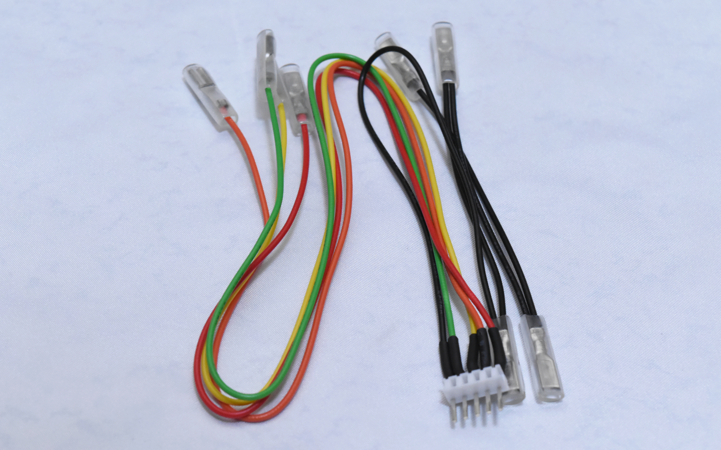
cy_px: 218
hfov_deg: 24.5
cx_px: 361
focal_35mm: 85
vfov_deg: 15.4
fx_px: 1660
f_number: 11
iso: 2800
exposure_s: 1/60
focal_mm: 55
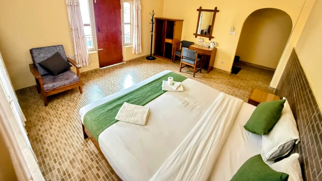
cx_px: 163
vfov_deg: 65.2
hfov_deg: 99.4
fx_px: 137
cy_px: 59
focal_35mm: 16
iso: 800
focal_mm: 2.22
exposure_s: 1/50
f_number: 2.2
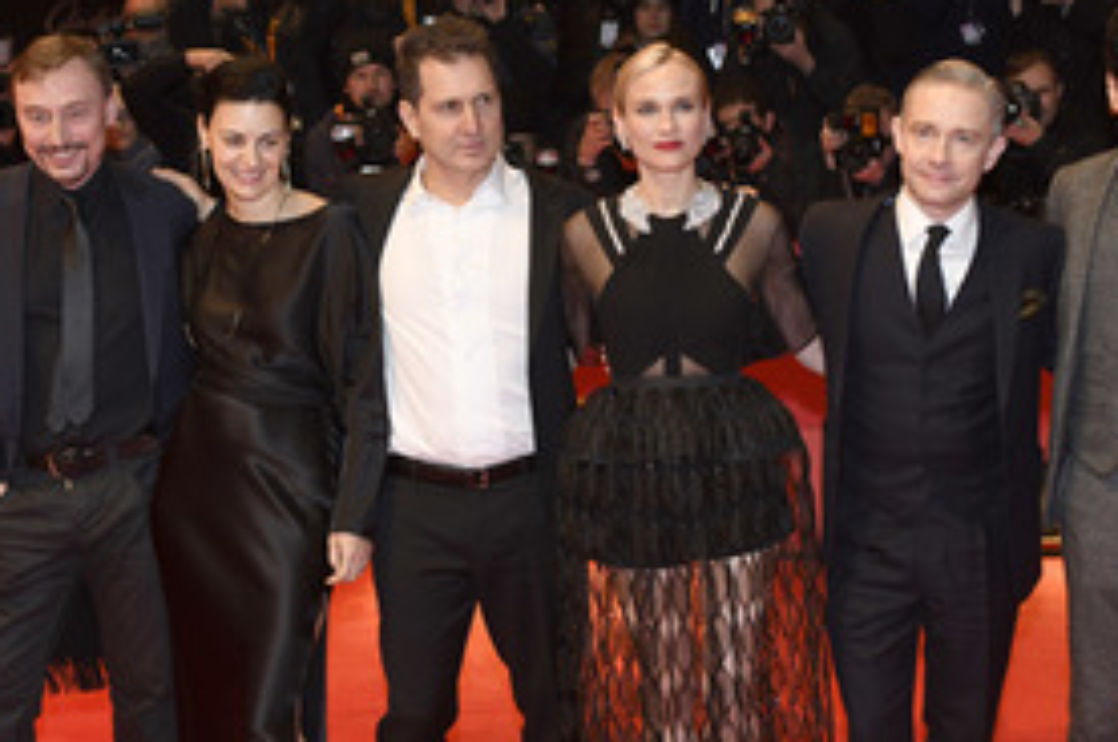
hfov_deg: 35.1
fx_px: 1768
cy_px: 488
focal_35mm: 57
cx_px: 563
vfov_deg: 23.6
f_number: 4
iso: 800
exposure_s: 1/320
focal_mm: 35
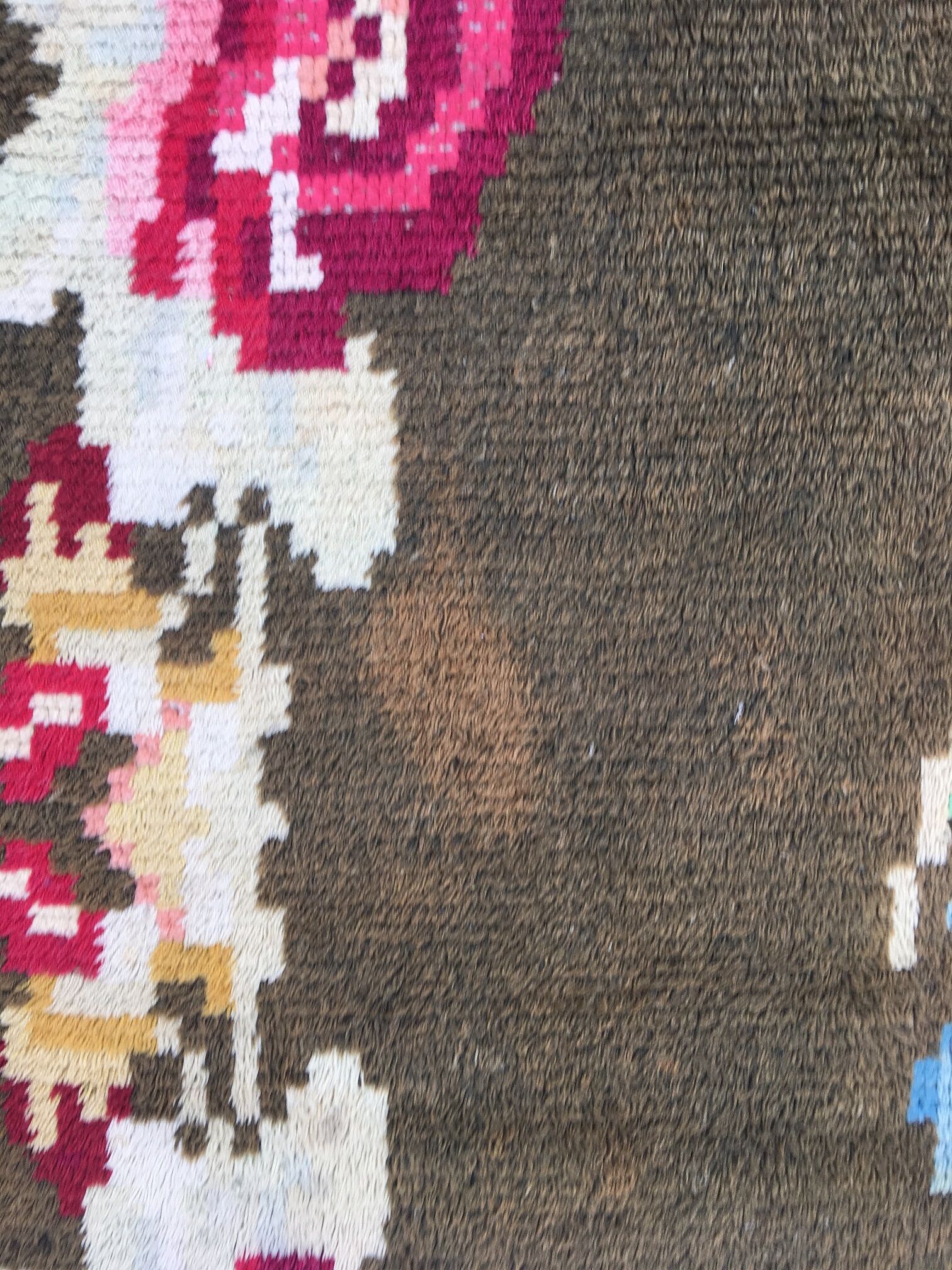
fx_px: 1063
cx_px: 476
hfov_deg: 48.2
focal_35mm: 29
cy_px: 635
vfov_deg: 61.7
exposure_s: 1/50
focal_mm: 4.15
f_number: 2.2
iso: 32
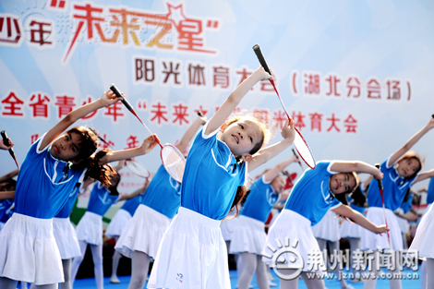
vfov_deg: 16.1
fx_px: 1024
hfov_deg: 23.9
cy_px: 144
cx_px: 217
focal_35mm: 85
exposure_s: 1/2500
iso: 800
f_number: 4.5
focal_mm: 85
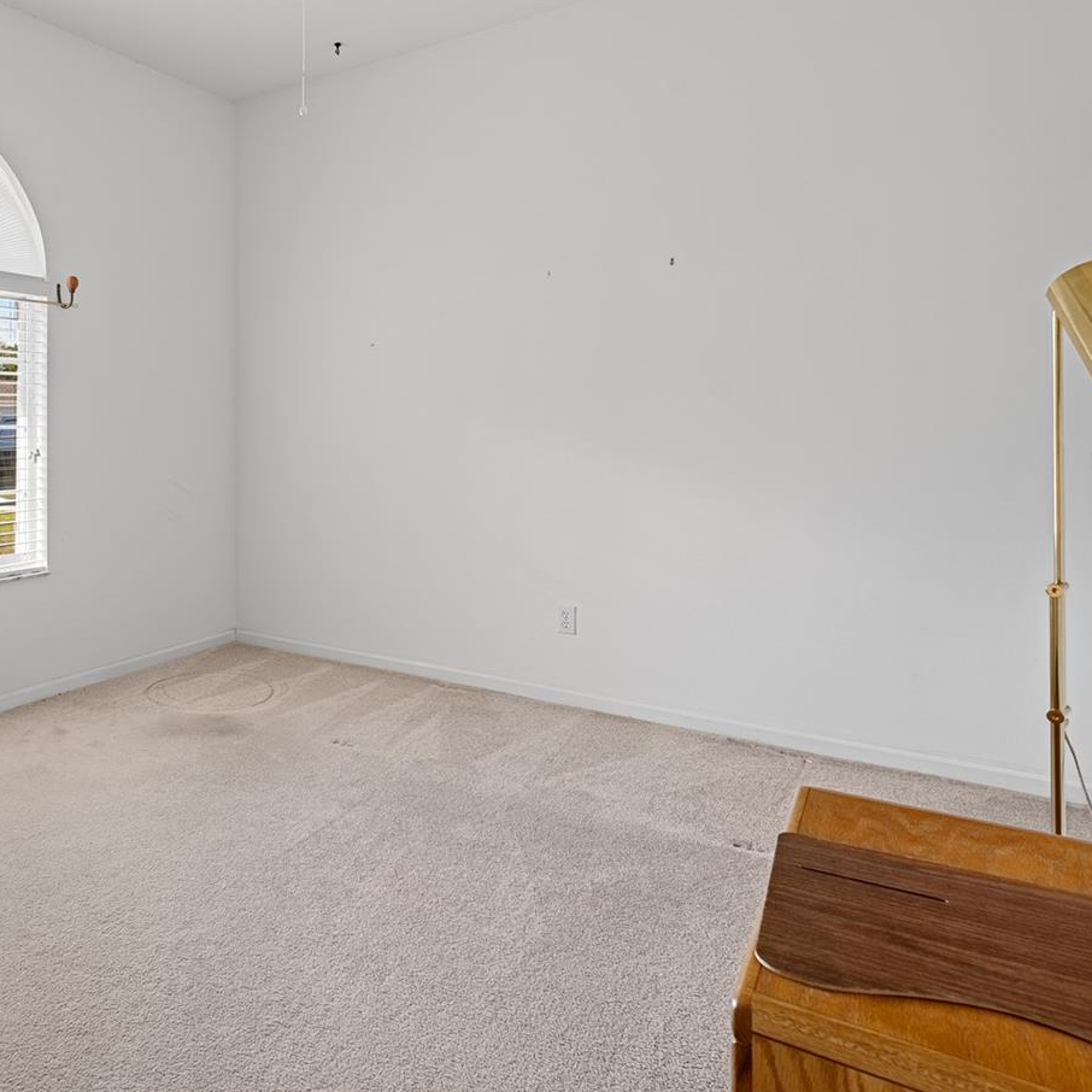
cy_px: 460
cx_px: 235
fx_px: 857
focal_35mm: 24
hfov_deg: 60.4
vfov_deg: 64.7
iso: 400
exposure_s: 1/1000
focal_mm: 16
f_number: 8
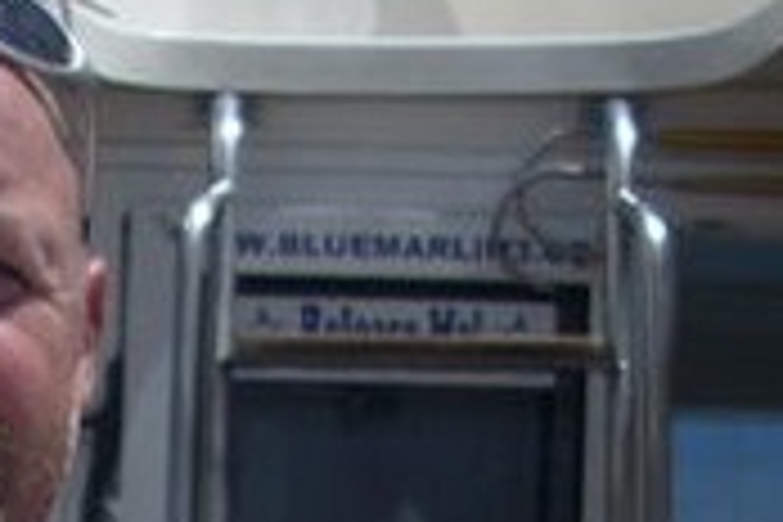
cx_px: -81
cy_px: 896
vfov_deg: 9.5
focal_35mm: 139
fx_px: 3023
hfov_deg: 14.4
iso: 64
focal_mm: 6.2
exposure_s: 1/458
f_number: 5.6
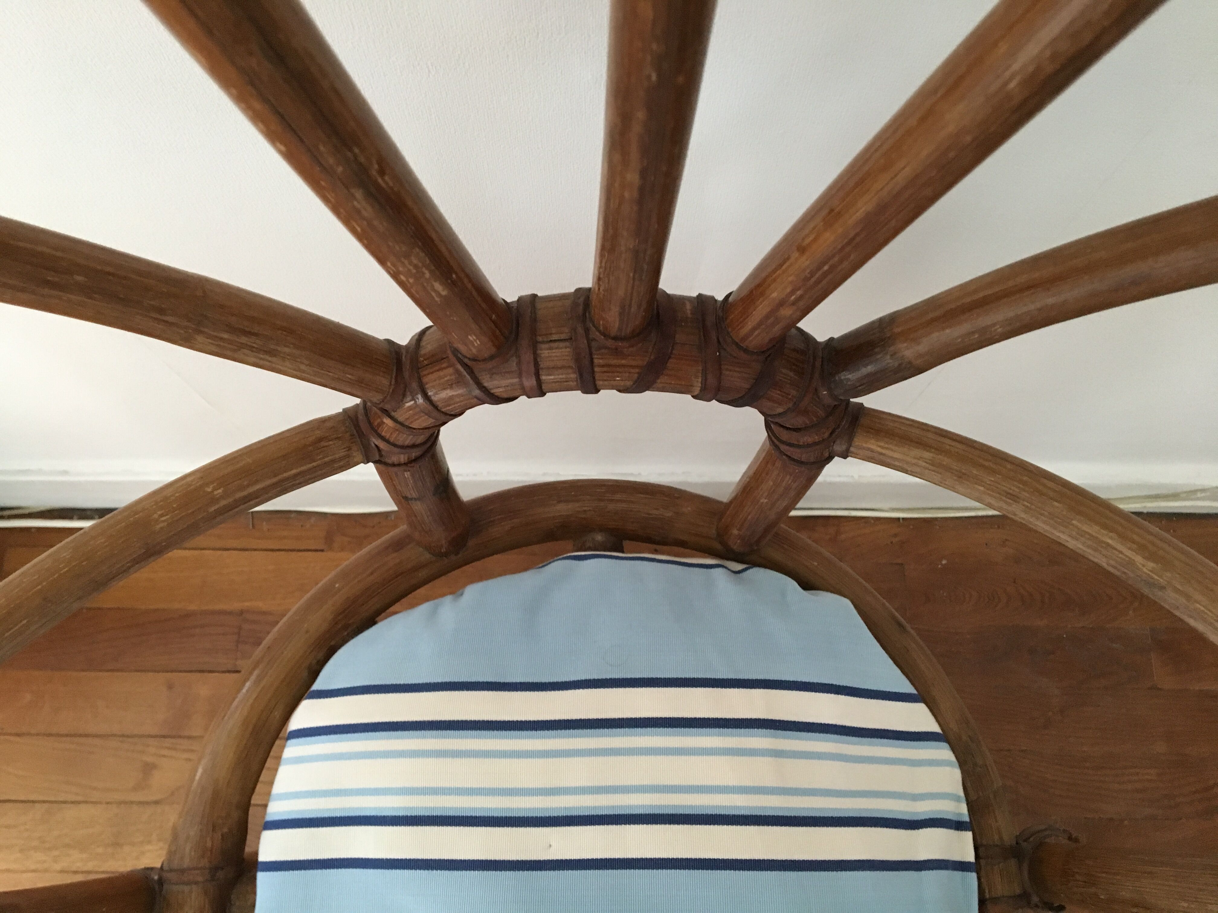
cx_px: 609
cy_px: 456
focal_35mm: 29
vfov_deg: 48.2
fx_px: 1020
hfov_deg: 61.7
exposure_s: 1/25
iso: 200
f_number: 2.2
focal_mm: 4.15
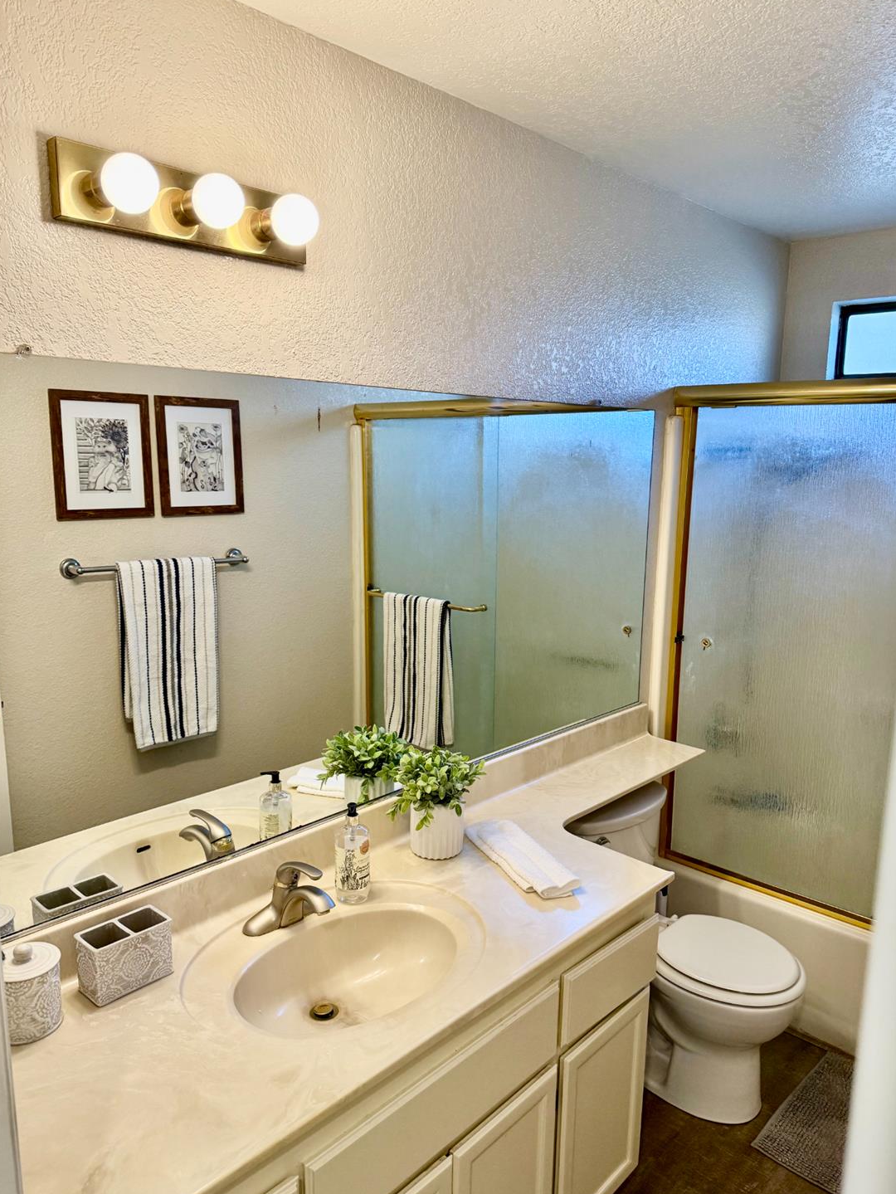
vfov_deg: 69.4
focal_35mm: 25
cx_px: 462
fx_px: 862
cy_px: 615
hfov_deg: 54.9
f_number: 1.78
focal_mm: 6.76
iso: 200
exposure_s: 1/140
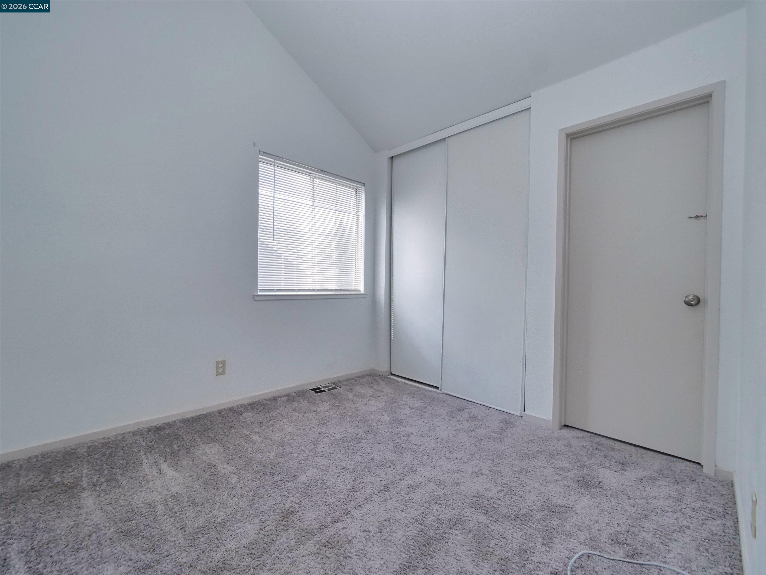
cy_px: 288
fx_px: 310
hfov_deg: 102.1
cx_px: 383
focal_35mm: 14
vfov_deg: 85.7
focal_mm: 7
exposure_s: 1/160
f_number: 7.1
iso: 800
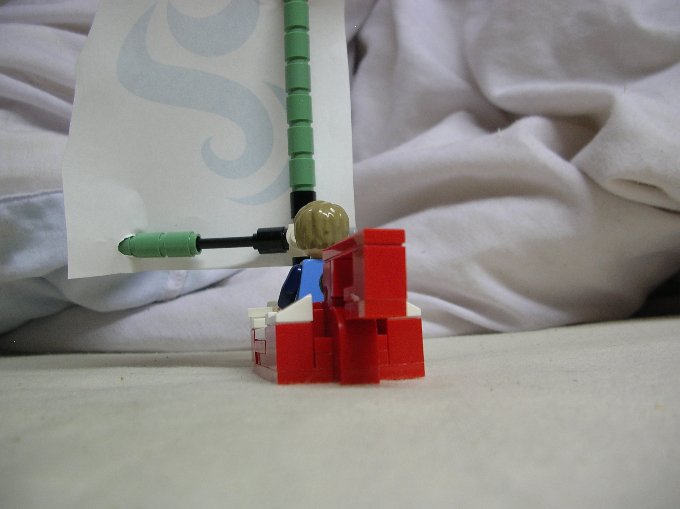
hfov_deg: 52.7
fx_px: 687
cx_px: 340
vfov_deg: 40.6
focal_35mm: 35
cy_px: 254
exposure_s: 1/13.7
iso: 50
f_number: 2.8
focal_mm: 5.8
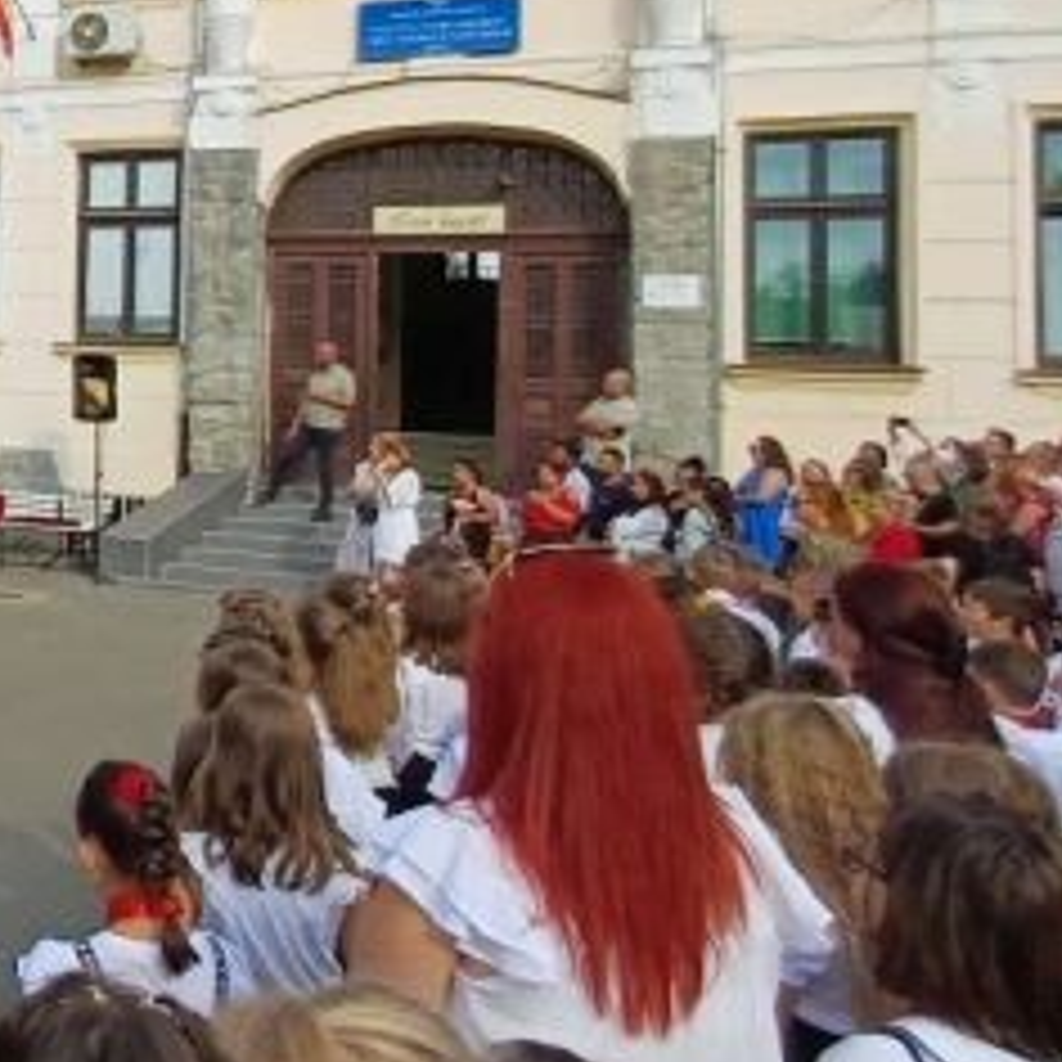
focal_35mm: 45
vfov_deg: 36.9
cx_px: -342
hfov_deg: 29.6
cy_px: 299
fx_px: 1562
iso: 40
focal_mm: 1.64
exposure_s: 1/656
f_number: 2.2
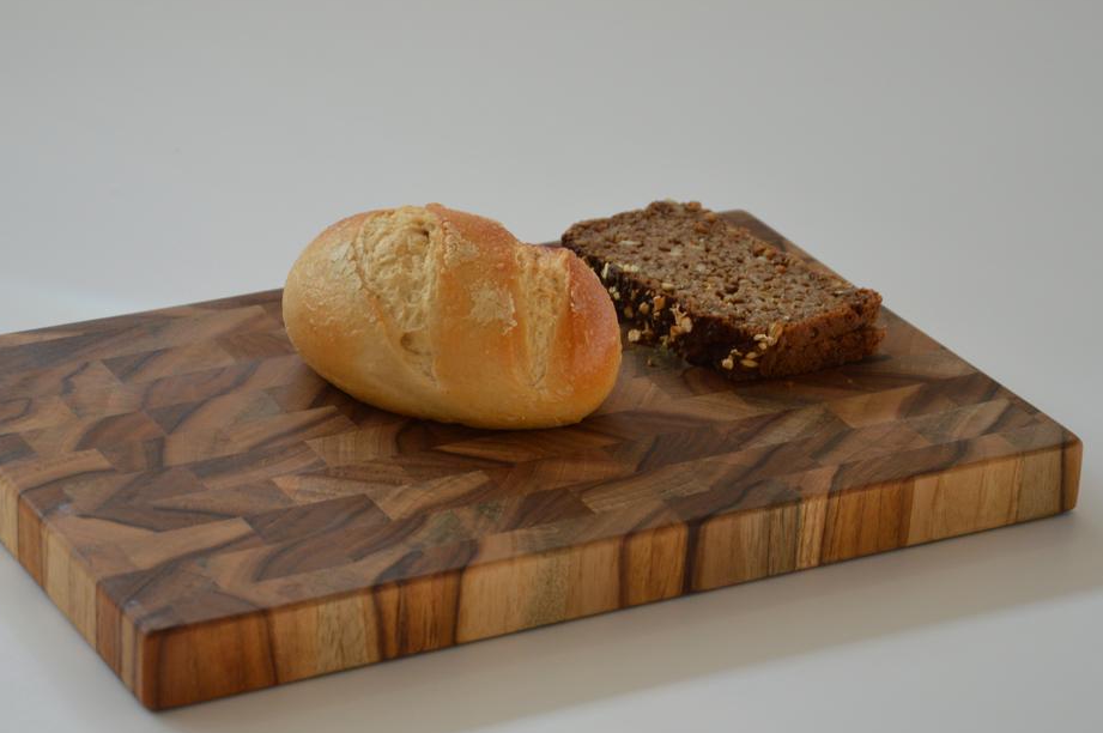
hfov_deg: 15.9
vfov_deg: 10.6
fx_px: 3948
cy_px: 393
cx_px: 508
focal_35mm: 129
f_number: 5.3
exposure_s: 1/60
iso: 450
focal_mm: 66
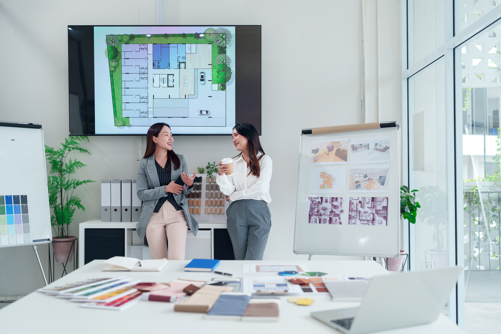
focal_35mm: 35
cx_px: 250
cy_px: 167
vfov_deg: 37.9
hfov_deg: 54.4
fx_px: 487
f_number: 2.2
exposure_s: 1/250
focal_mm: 35
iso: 500
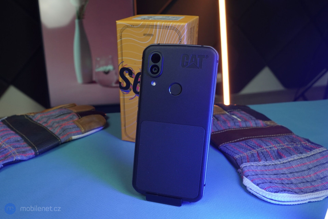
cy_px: 110
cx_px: 164
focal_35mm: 24
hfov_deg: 73.7
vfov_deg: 53.1
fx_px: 219
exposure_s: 1/200
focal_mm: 24
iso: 1600
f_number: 8
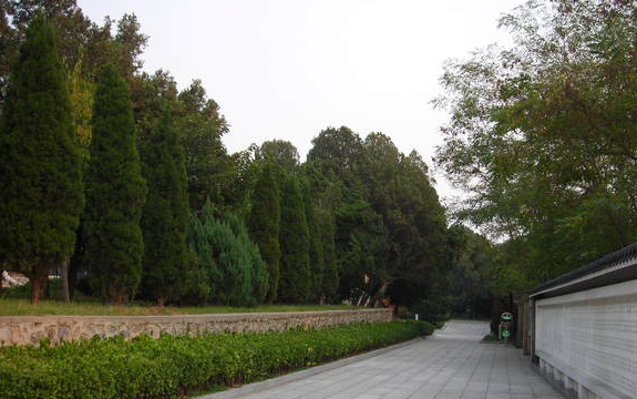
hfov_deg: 40.9
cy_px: 241
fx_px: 851
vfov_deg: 26.3
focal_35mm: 49
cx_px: 373
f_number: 3.2
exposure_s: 1/95.3
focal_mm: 6.3
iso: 50
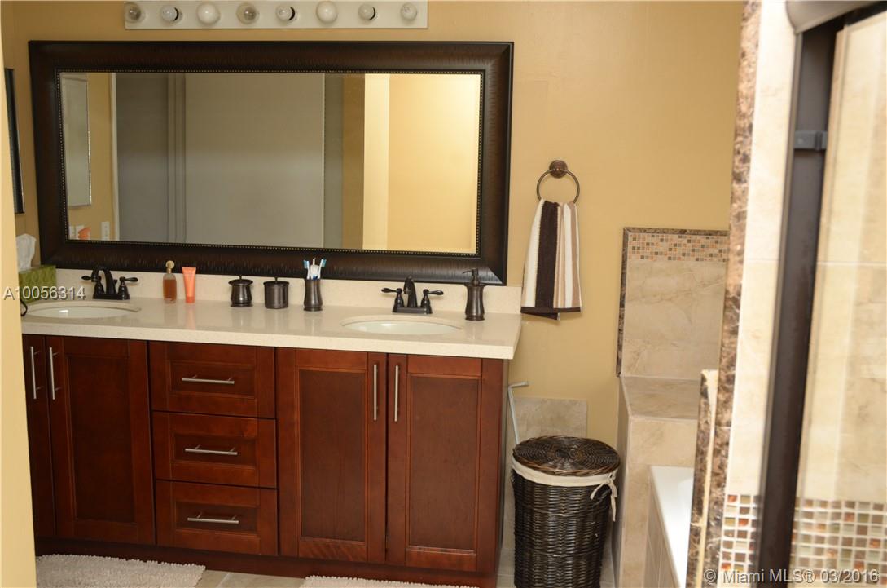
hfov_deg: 51.4
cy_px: 294
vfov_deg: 35.3
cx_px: 444
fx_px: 922
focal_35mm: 38
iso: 400
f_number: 7.1
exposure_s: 1/60
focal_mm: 25
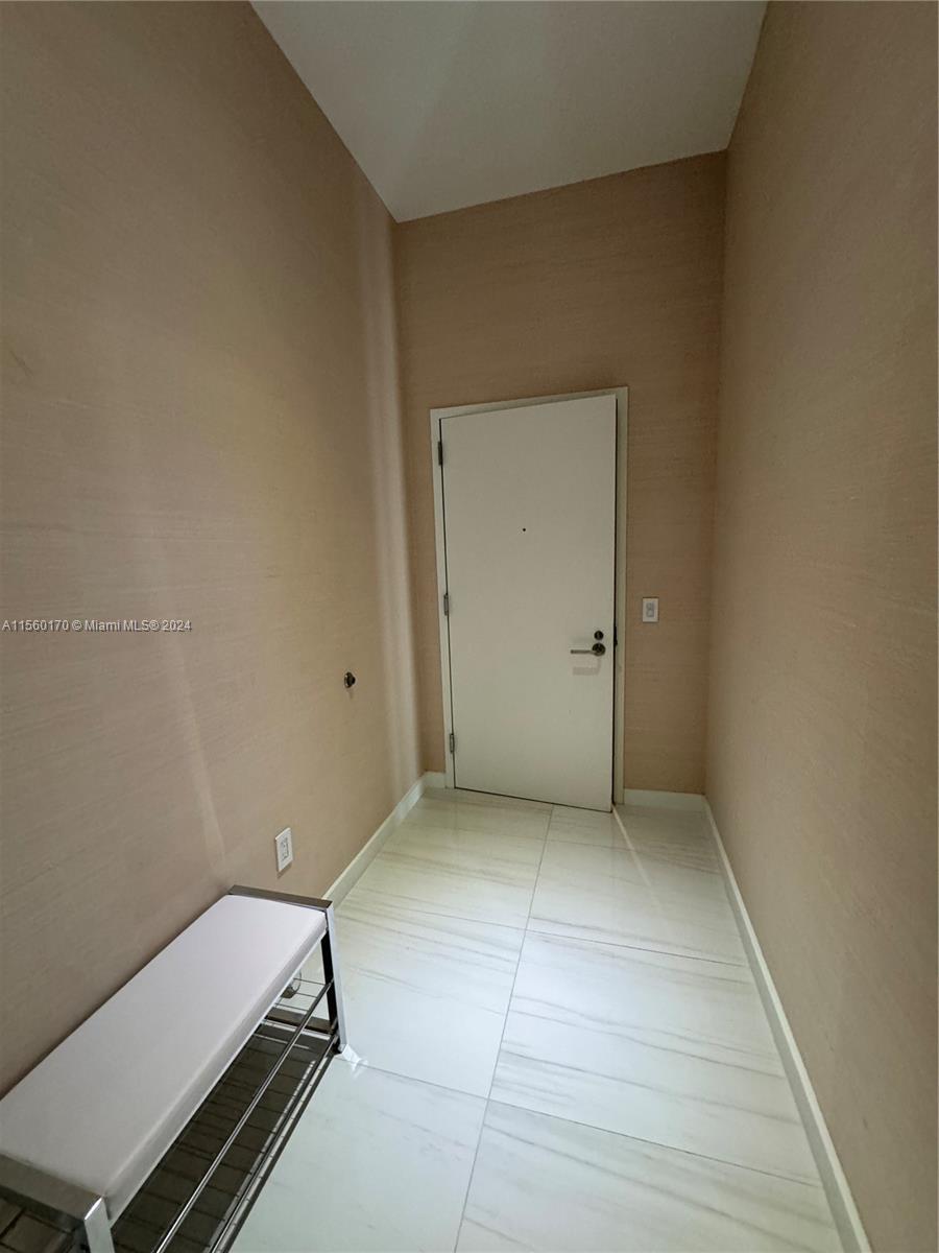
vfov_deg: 102.1
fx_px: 506
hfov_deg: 85.7
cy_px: 626
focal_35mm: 14
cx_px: 470
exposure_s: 1/60
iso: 320
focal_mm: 2.22
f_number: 2.2
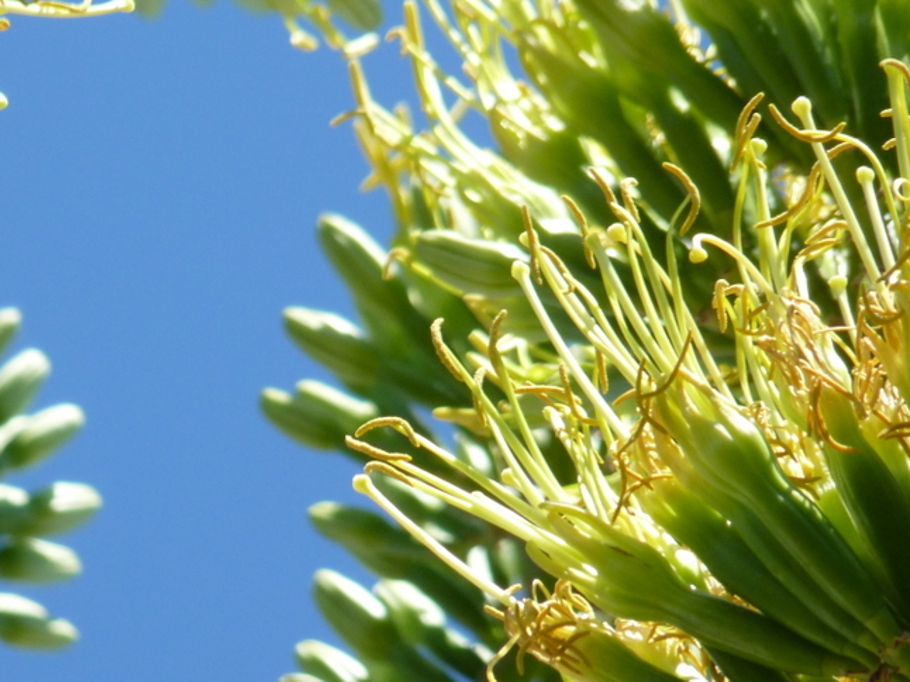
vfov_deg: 2.3
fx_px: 17344
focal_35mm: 660
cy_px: 247
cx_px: 292
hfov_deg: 3.0
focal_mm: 78.9
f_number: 5.6
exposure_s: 1/500
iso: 160
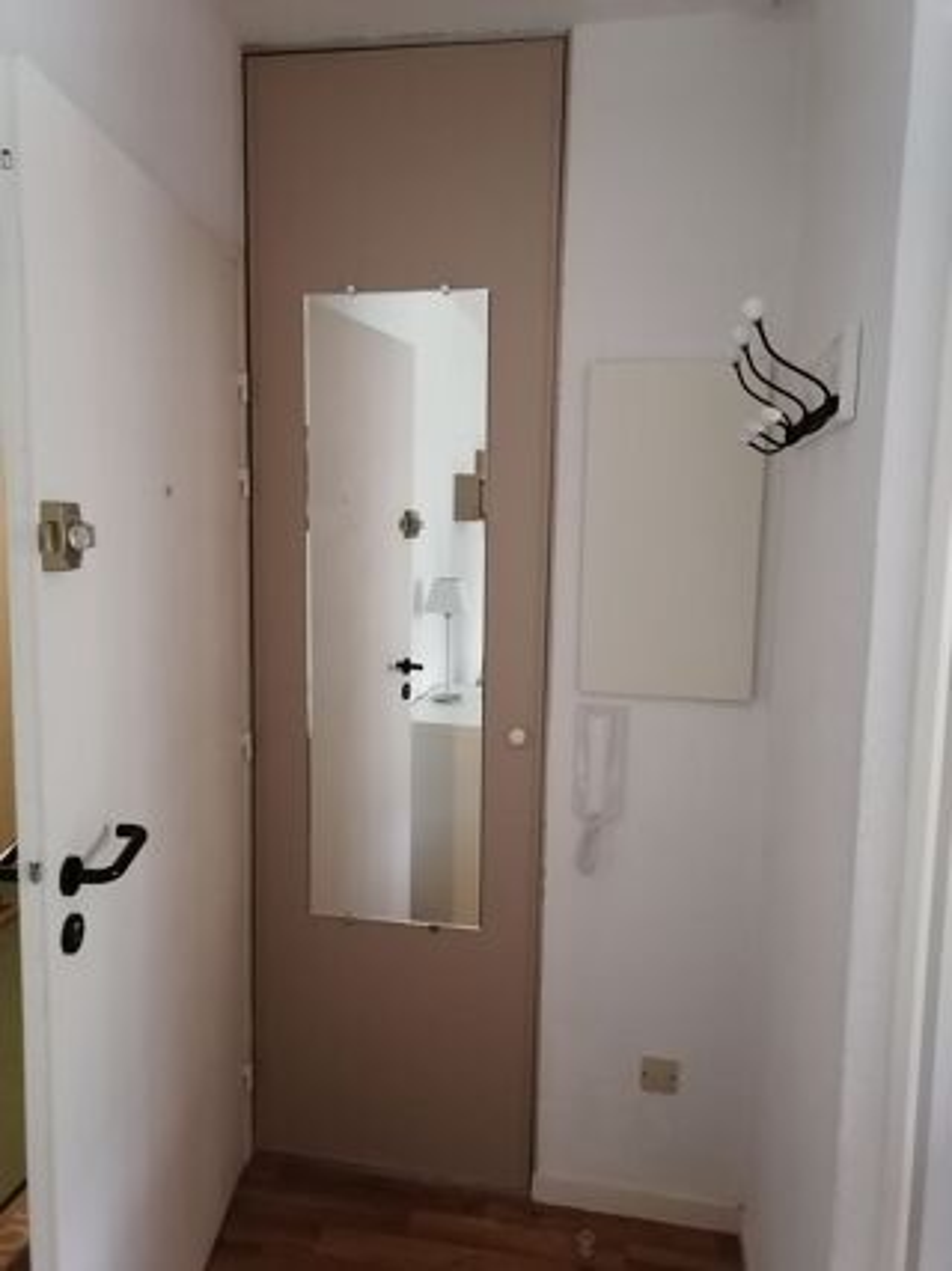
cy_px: 636
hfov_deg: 51.3
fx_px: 991
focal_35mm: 27
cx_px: 476
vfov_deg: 65.3
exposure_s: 1/24
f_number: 1.8
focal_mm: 5.3
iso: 800
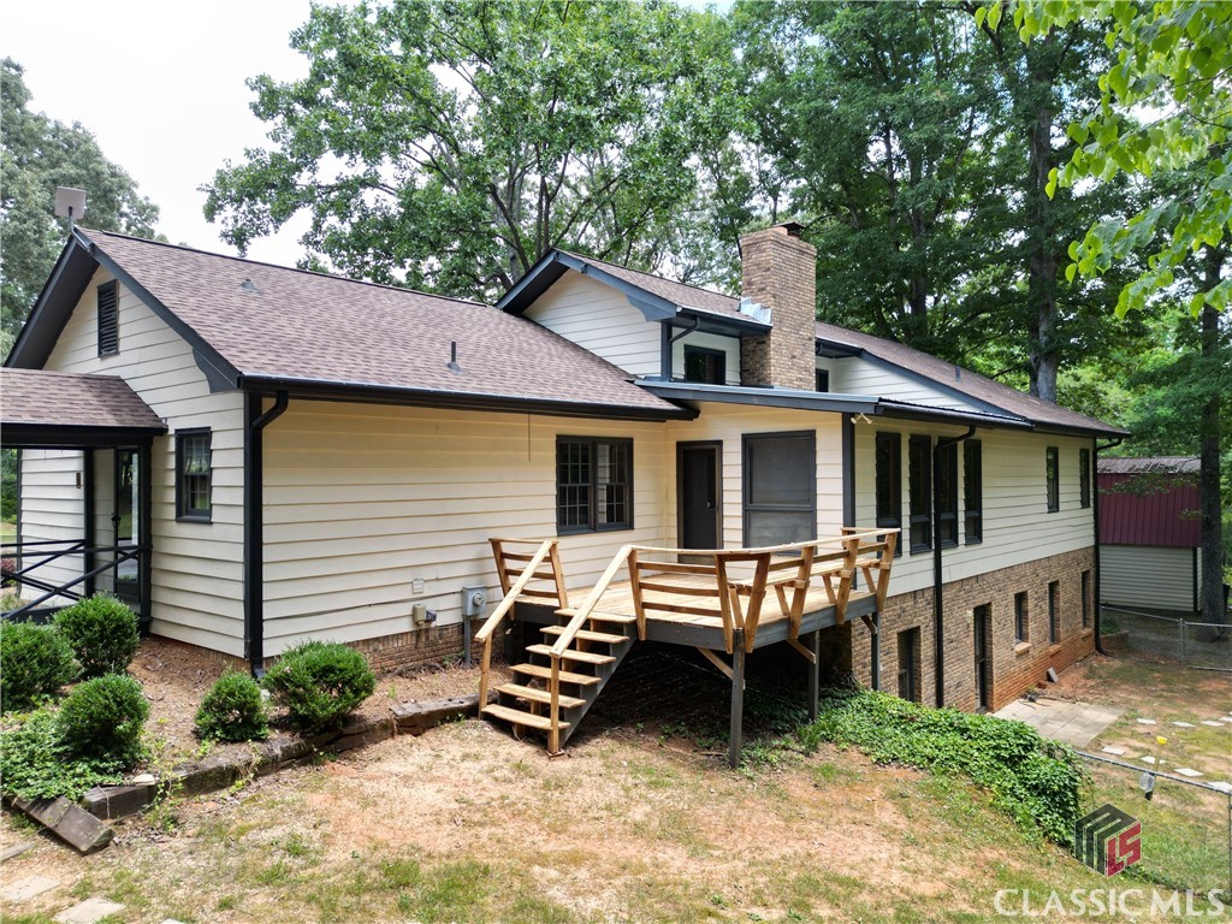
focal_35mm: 24
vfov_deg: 56.8
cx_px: 616
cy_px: 462
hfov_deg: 71.6
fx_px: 854
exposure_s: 1/640
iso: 110
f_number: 1.7
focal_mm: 6.72
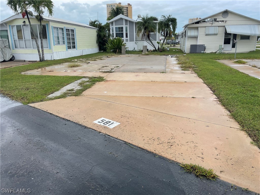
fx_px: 195
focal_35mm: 26
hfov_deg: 67.3
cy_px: 98
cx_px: 130
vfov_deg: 53.1
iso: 32
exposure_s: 1/2304
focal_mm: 4.2
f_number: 1.6
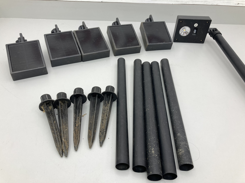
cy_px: 92
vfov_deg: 49.7
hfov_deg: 63.4
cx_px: 122
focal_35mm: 28
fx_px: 198
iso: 32
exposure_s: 1/120
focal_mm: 3.99
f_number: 1.8
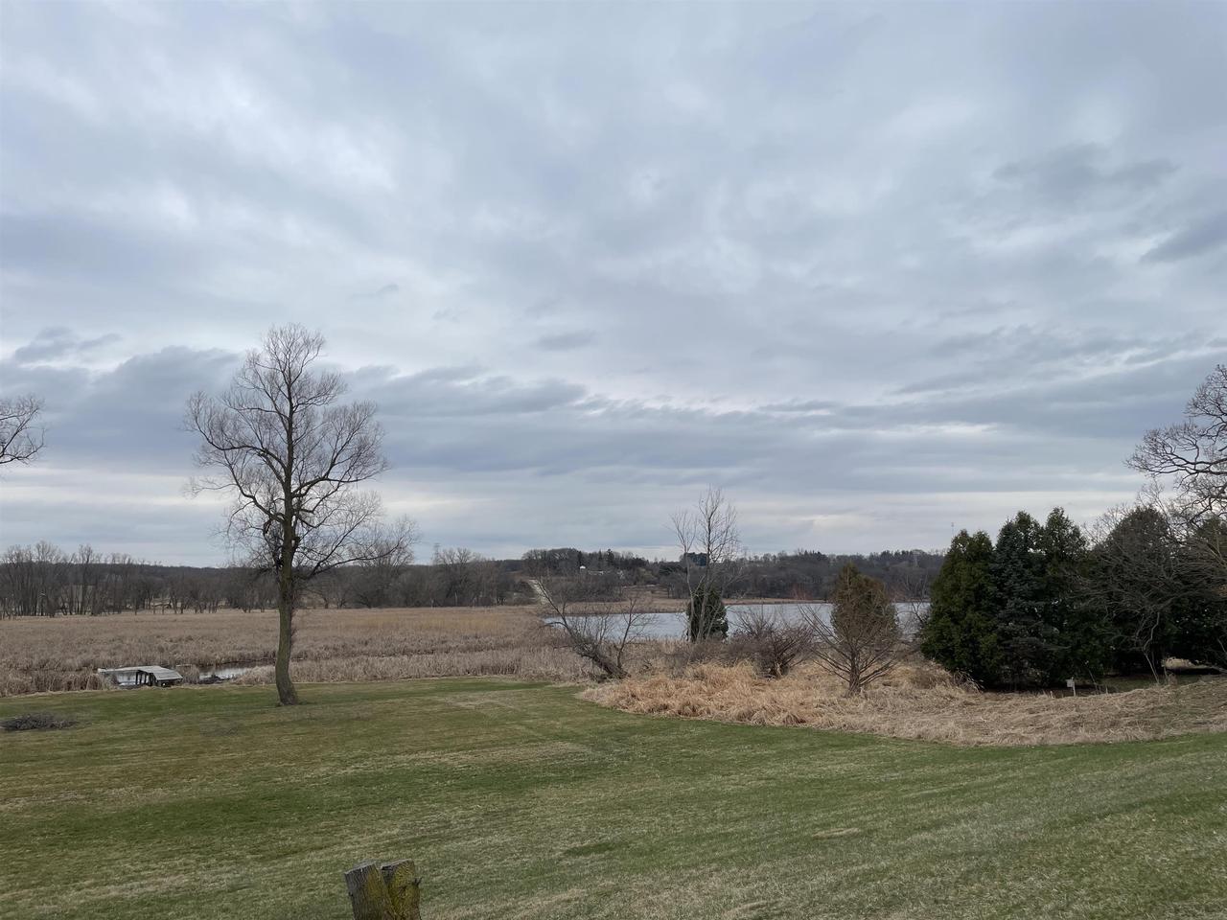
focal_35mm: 26
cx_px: 614
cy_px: 460
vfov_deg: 53.1
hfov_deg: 67.3
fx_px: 922
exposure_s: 1/1289
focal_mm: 4.2
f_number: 1.6
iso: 32
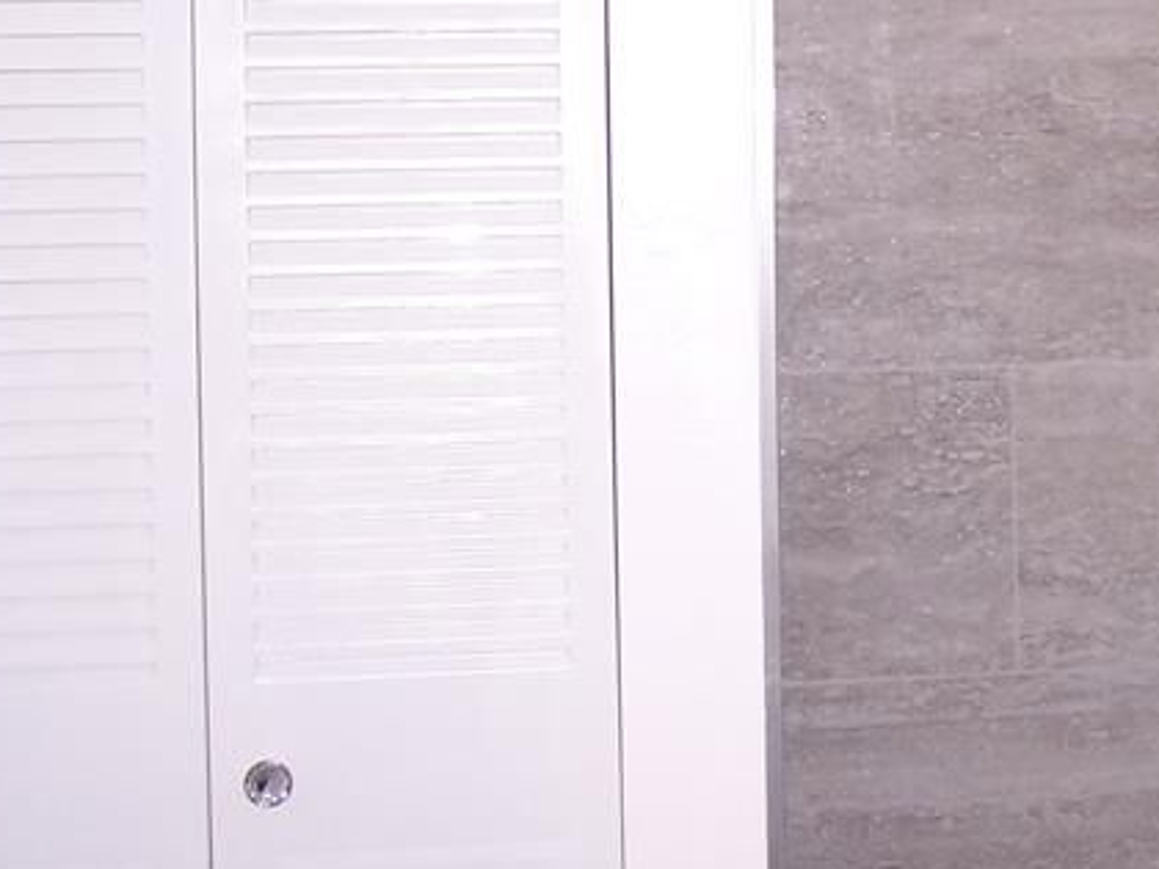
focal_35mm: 95
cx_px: 1245
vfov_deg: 15.4
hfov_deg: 19.8
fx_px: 3181
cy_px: 132
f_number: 2.8
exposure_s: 1/60
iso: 100
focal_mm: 8
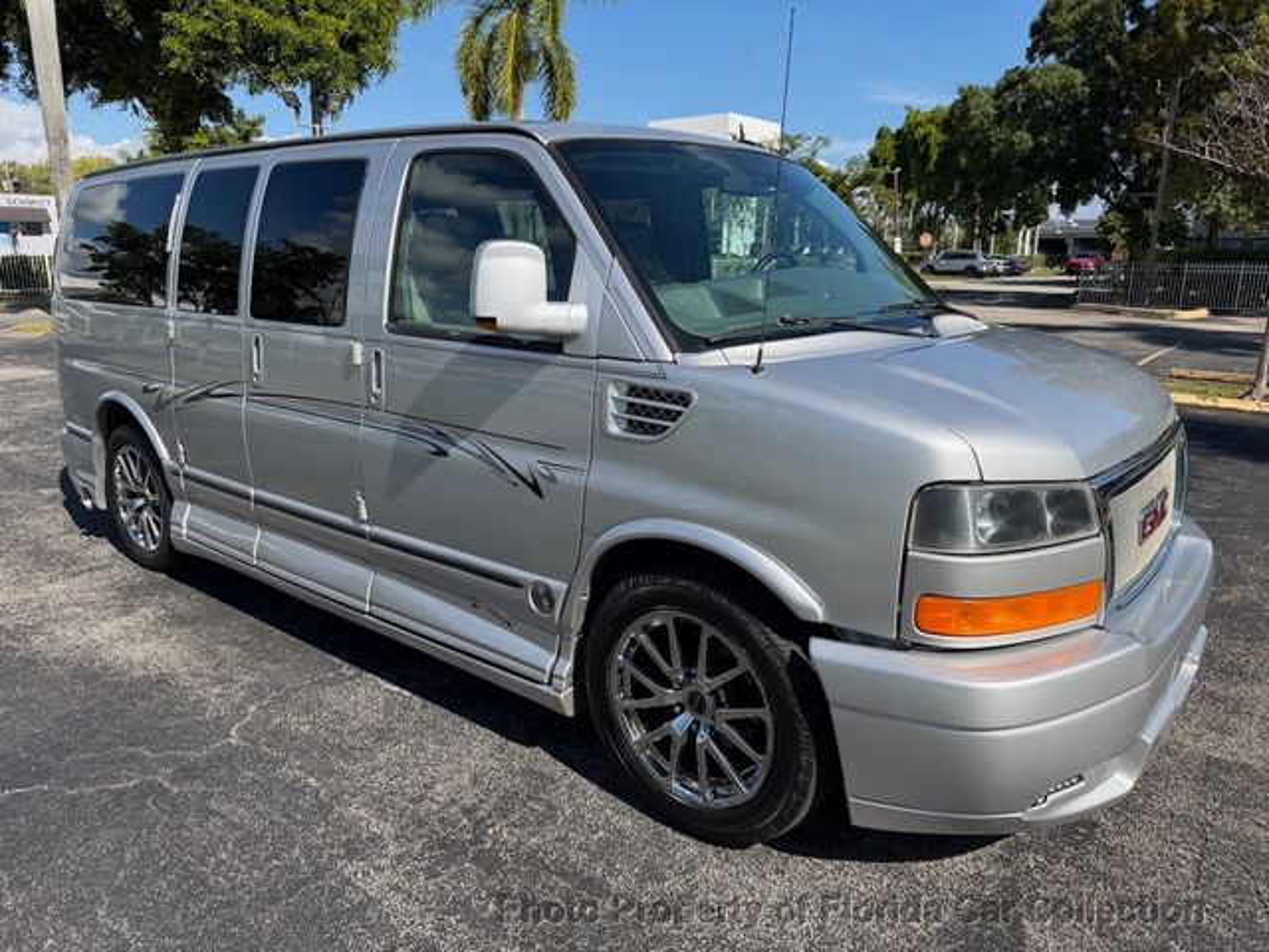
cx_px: 634
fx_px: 880
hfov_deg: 71.6
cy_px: 476
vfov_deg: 56.8
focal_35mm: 24
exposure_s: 1/3953
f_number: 1.78
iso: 80
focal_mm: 6.76
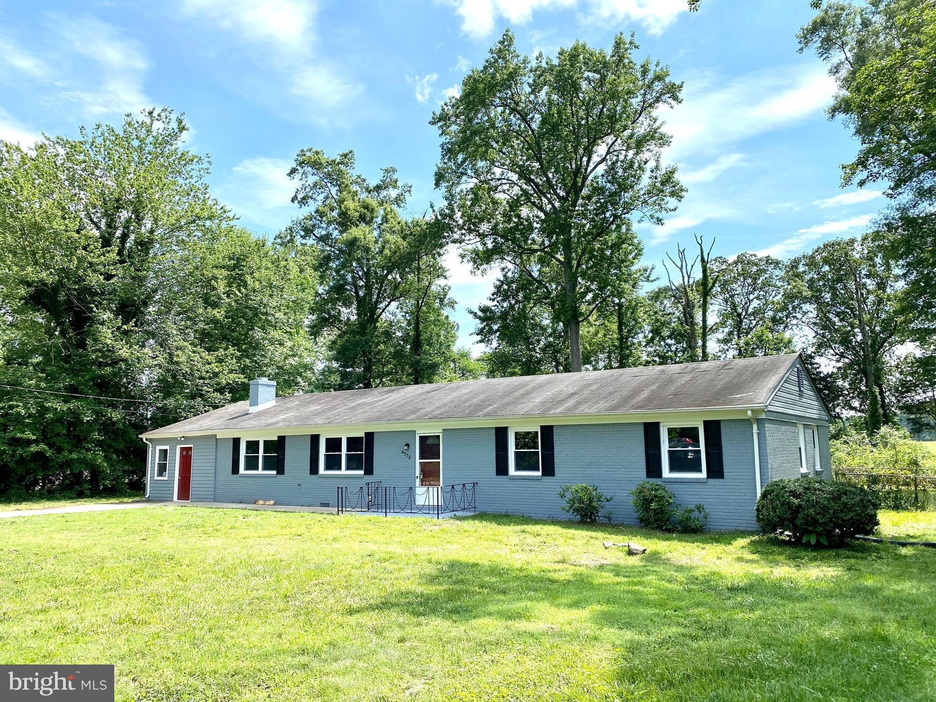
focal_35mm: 26
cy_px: 351
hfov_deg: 67.3
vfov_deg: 53.1
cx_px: 468
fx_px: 703
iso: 32
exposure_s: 1/2571
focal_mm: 4.25
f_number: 1.8
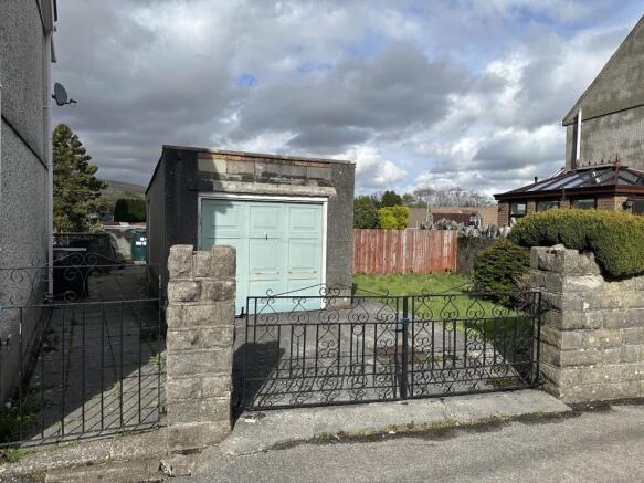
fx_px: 446
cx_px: 322
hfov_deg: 71.6
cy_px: 242
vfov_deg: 56.8
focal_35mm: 24
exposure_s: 1/5525
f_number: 1.78
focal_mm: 6.86
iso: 80
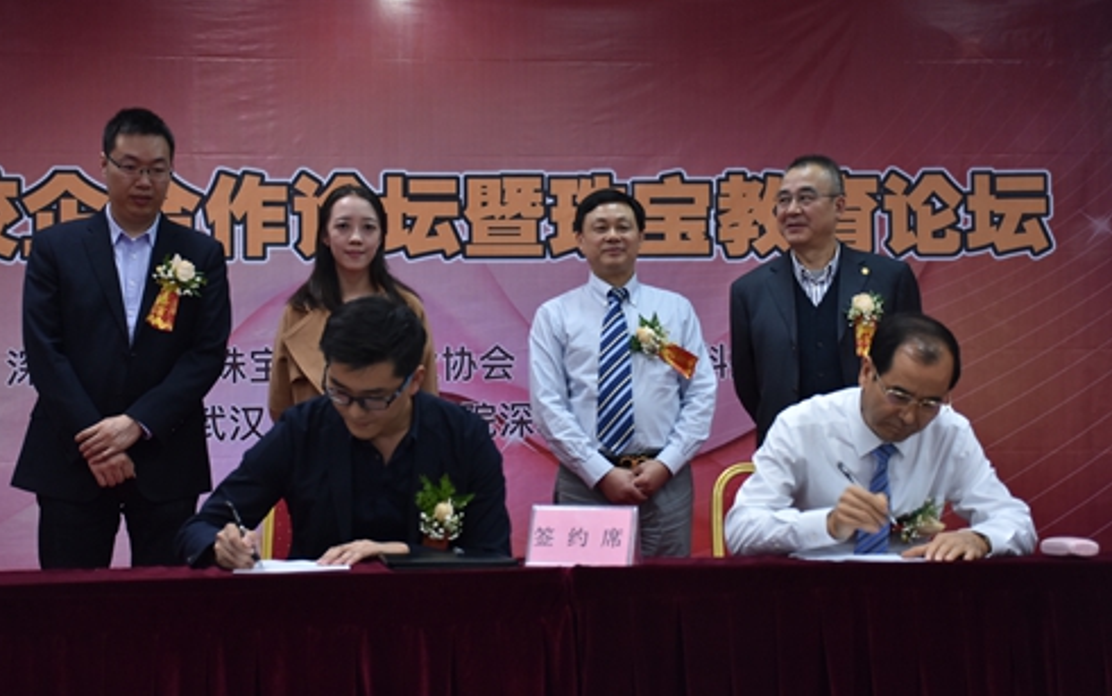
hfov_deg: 37.2
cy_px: 340
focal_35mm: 55
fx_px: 1652
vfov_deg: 23.8
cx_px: 559
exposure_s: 1/30
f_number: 4.8
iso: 800
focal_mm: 35
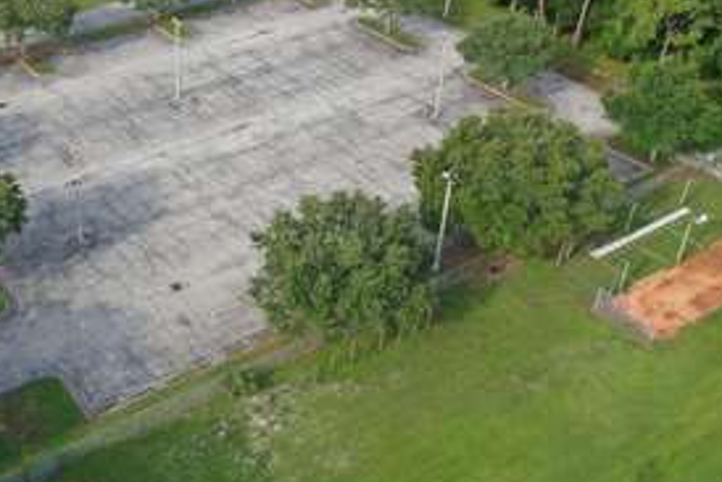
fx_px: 923
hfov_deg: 41.0
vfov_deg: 29.1
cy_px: 155
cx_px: 150
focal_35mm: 46
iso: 100
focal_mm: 10.26
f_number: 4.5
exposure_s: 1/200
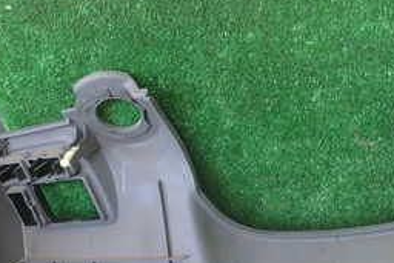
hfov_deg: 32.7
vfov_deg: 21.5
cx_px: 249
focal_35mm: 61
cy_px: 261
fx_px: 668
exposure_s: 1/80
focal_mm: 4.5
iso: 100
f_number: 2
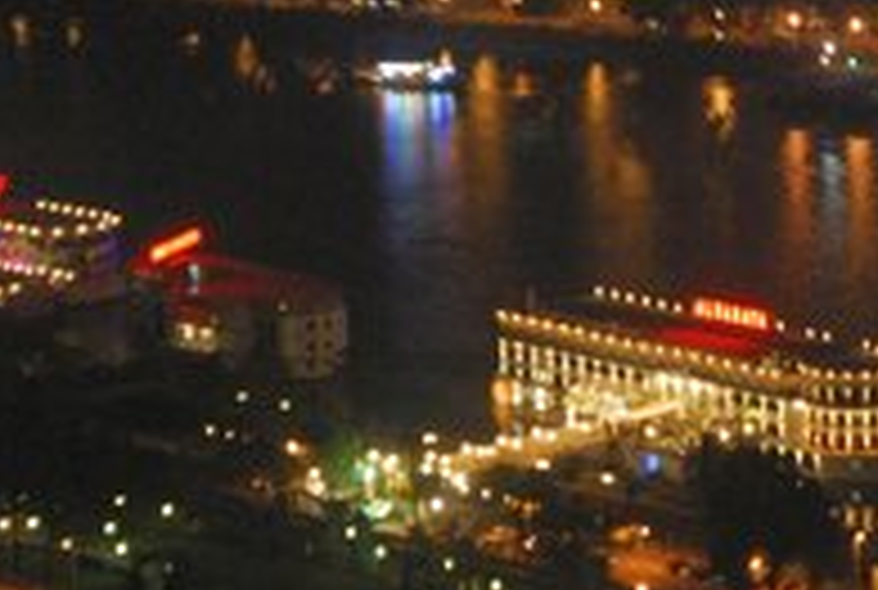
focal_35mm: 165
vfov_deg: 8.4
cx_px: 774
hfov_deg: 12.3
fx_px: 4033
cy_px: 149
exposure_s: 1/3
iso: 400
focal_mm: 24
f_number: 5
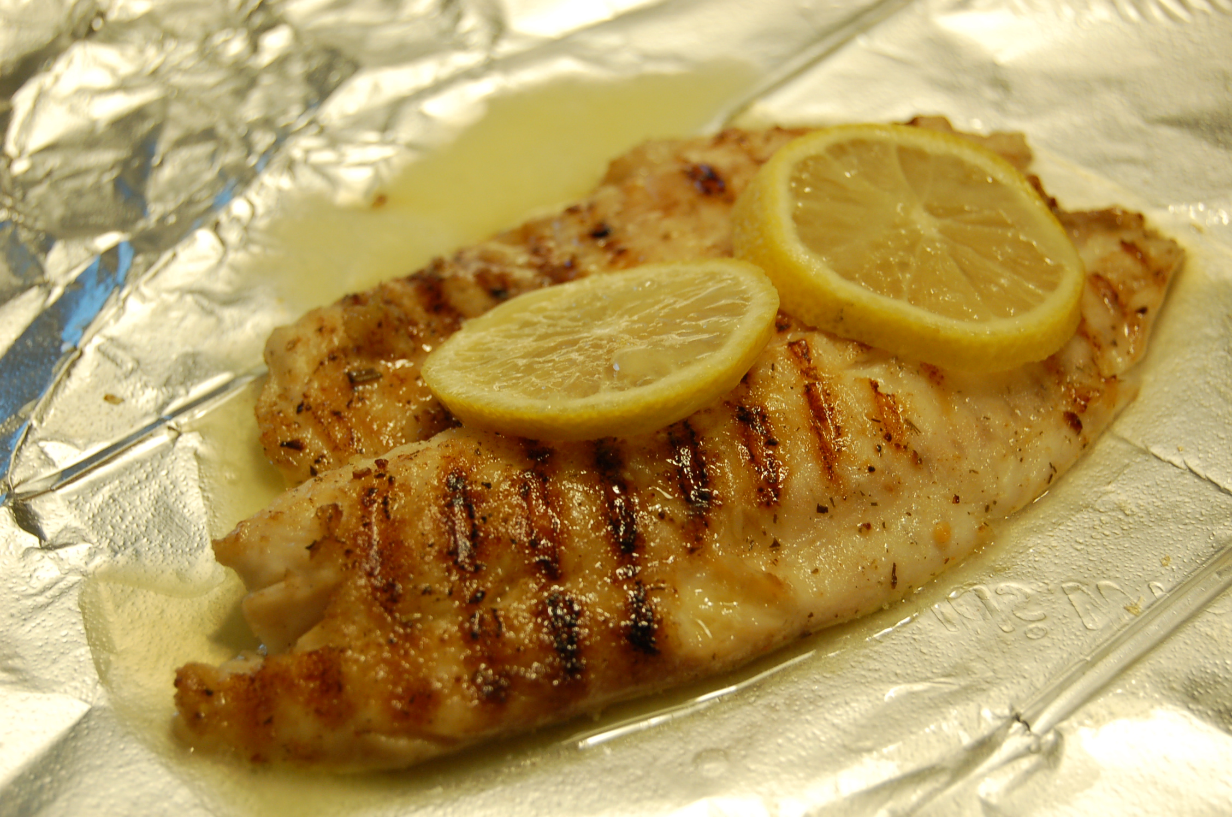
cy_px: 408
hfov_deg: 29.3
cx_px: 616
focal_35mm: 69
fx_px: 2357
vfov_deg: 19.7
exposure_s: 1/30
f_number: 5.3
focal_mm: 46
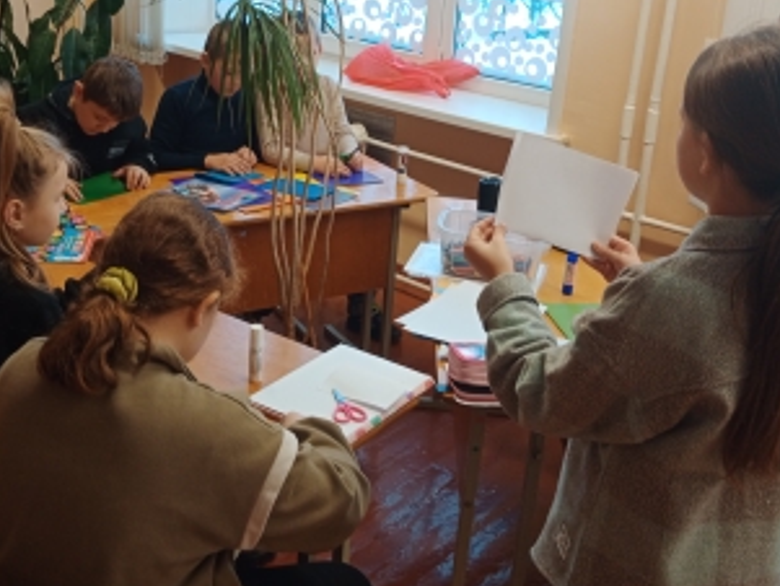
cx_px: 306
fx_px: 992
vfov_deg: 32.5
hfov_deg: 42.7
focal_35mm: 44
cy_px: 183
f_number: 1.8
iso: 397
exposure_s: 1/50
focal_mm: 3.96
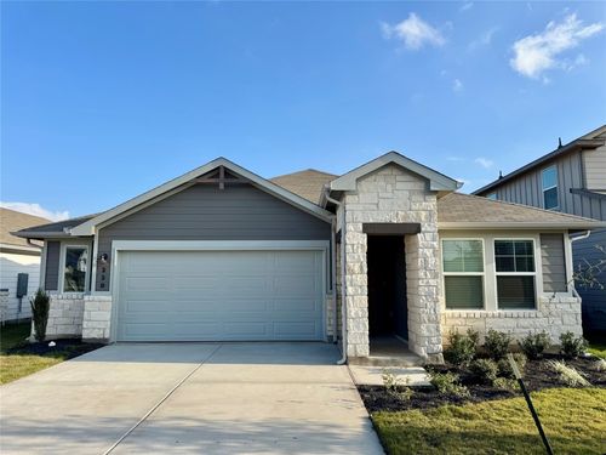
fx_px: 420
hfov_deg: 71.6
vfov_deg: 56.8
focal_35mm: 24
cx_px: 303
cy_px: 228
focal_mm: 6.76
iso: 80
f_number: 1.78
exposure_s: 1/3247
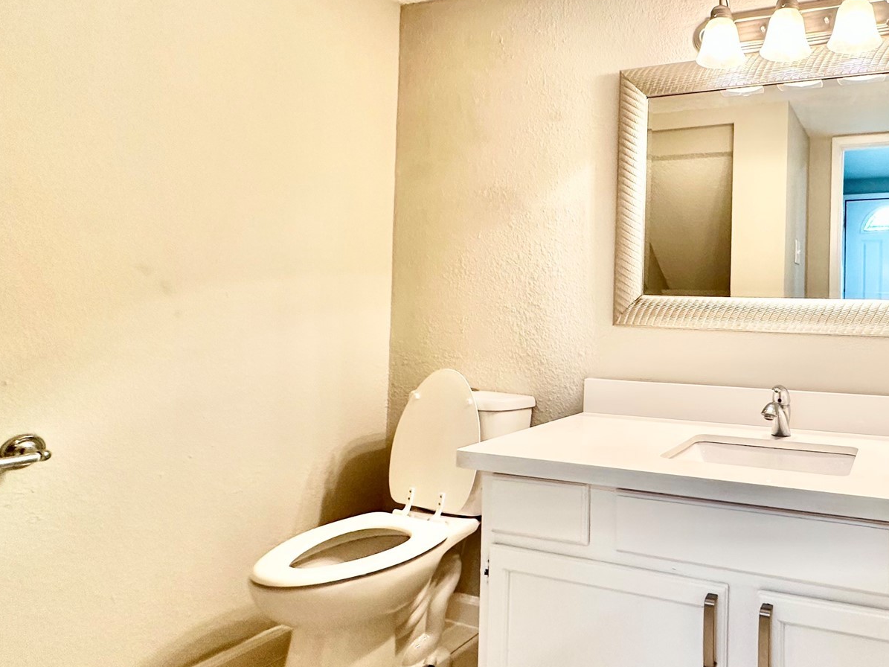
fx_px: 616
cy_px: 303
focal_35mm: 24
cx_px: 695
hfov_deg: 65.9
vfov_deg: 56.7
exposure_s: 1/60
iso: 160
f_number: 2.2
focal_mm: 2.22
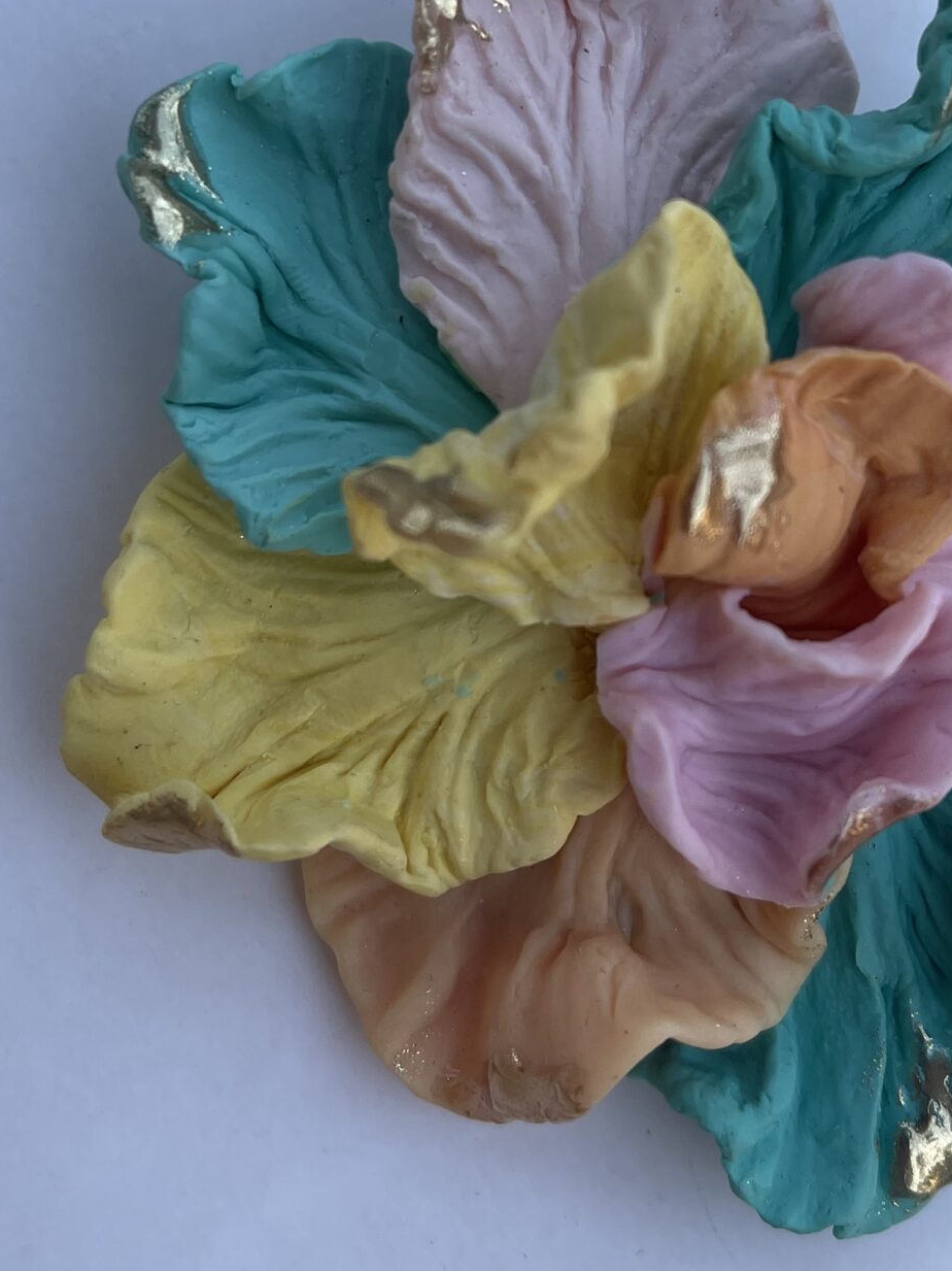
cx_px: 549
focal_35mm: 54
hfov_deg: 27.0
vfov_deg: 35.0
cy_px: 372
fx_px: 1981
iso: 32
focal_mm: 5.1
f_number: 1.6
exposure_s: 1/543
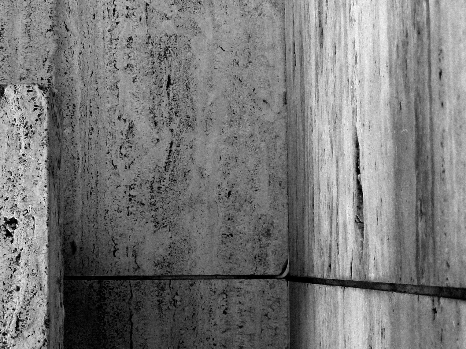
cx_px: 198
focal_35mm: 79
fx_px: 1063
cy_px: 194
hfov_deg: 24.7
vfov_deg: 18.7
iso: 100
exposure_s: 1/320
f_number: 3.2
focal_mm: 7
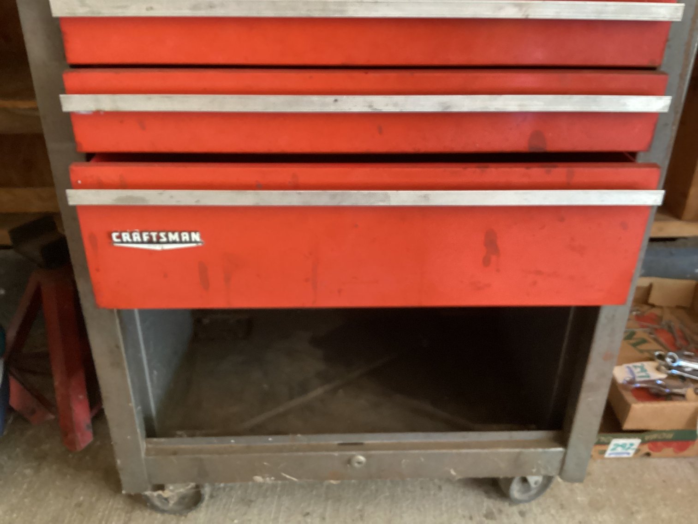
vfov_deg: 45.4
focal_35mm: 31
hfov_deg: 58.3
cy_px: 262
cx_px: 349
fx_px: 625
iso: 400
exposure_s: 1/25
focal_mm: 3.3
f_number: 2.4
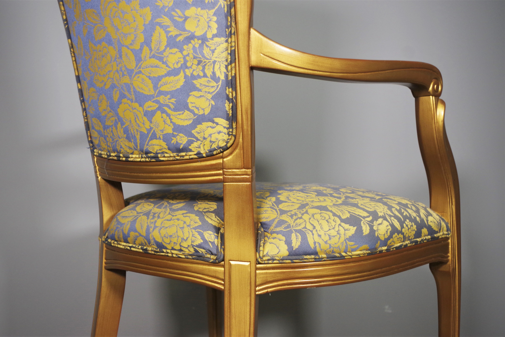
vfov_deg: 34.2
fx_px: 547
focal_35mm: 39
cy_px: 168
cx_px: 252
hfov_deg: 49.6
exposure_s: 1/60
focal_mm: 26.25
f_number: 4
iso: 400
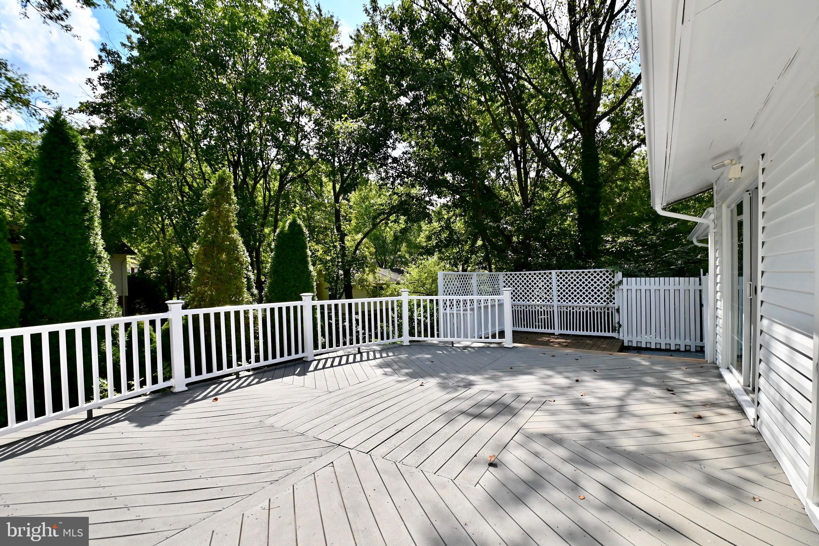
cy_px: 273
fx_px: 341
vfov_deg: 77.3
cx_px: 410
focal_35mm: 15
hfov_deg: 100.4
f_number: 7.1
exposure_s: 1/500
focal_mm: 10
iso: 100
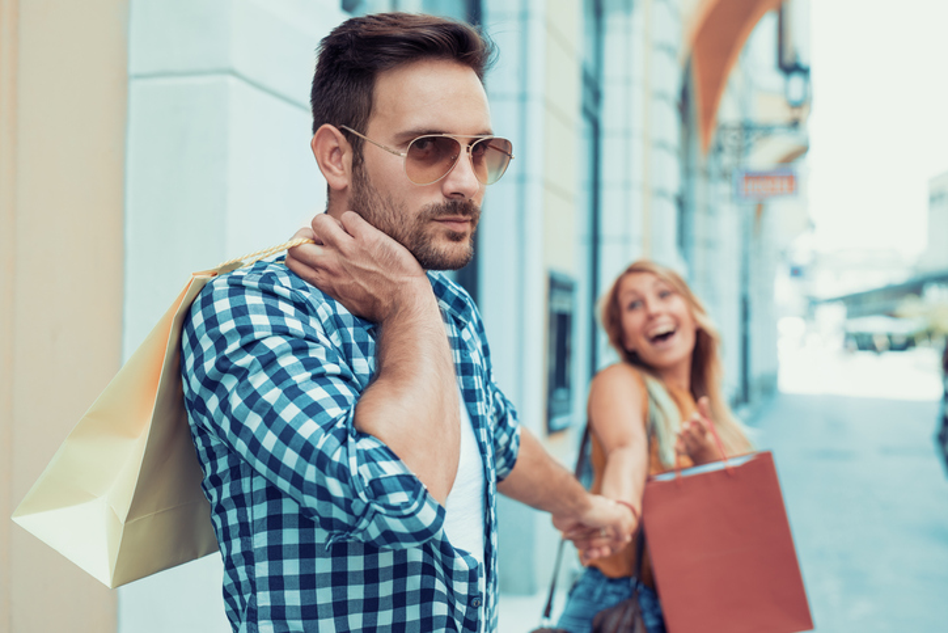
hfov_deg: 39.6
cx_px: 474
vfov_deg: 27.0
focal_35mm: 50
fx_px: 1317
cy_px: 316
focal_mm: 50
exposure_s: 1/125
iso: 160
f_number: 3.5
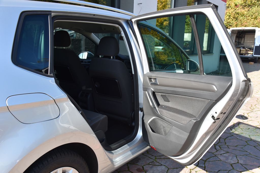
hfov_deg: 58.7
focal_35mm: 32
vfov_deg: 41.2
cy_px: 86
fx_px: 231
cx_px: 130
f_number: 8
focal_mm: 32
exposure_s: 1/250
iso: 500
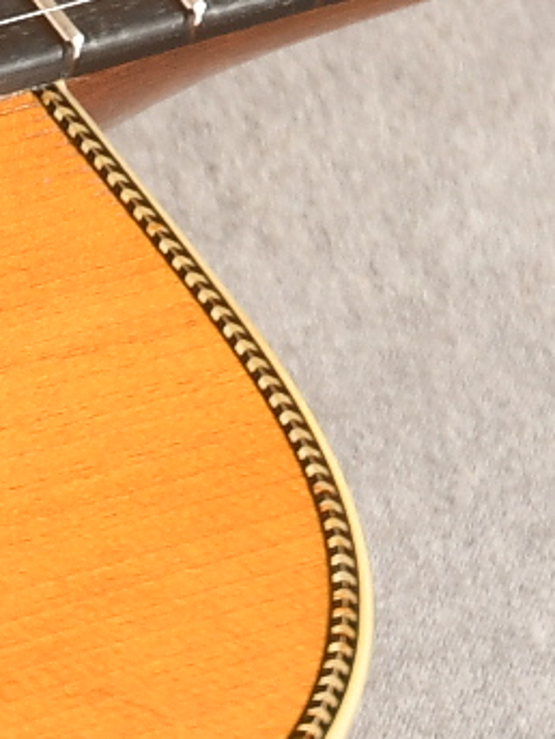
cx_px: -1906
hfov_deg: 2.8
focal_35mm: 514
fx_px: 10988
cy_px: 1222
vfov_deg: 3.8
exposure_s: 1/10
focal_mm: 44
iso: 200
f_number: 4.5
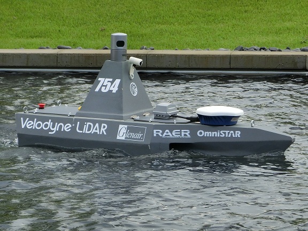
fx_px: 2616
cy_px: 116
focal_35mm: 294
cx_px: 154
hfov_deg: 6.7
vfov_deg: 5.1
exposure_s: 1/1000
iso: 500
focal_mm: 52.5
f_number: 5.8
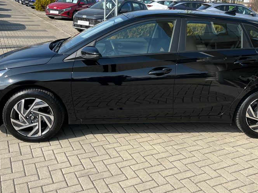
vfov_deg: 35.7
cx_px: 143
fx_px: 298
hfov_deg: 46.7
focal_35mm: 40
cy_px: 68
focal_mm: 5.1
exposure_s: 1/2222
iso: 50
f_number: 1.6
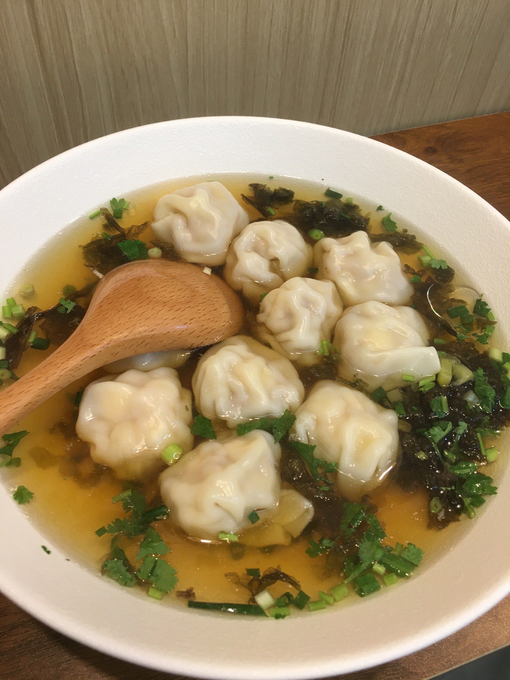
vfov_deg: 61.7
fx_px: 570
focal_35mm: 29
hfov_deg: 48.2
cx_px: 255
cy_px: 340
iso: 40
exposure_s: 1/17
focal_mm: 4.15
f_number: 2.2
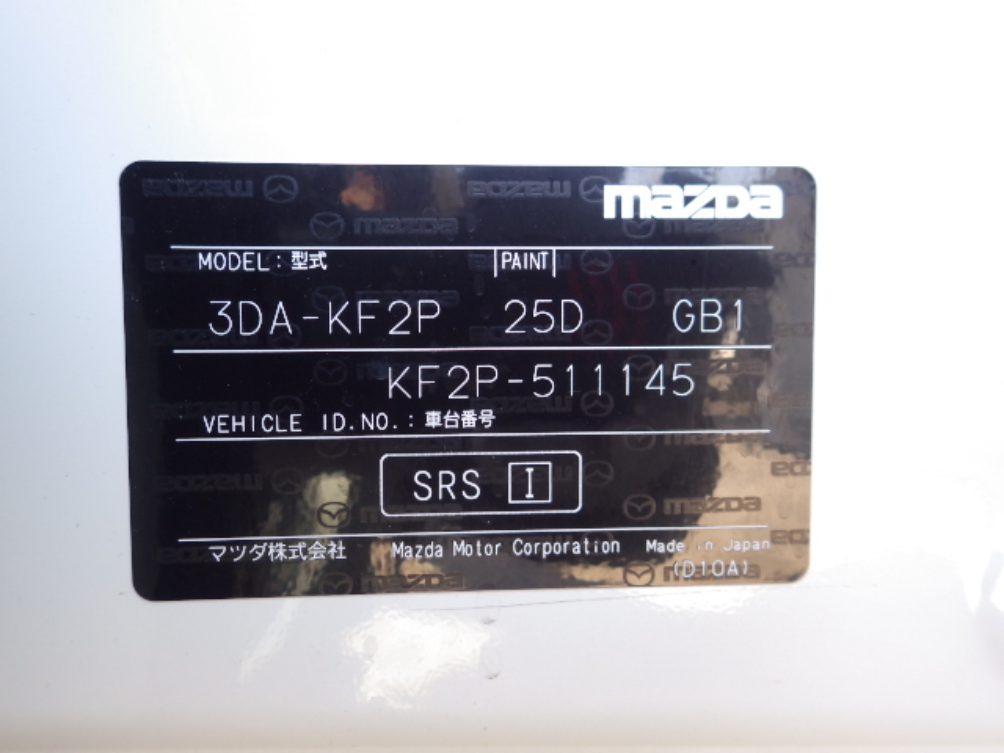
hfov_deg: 69.4
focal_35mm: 25
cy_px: 376
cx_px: 502
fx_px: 725
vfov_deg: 54.9
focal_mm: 4.5
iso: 125
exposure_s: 1/125
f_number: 2
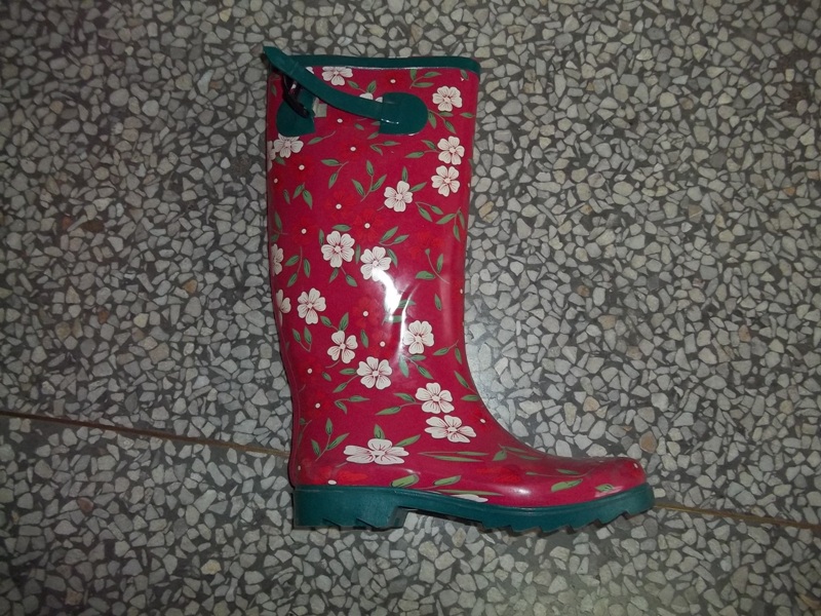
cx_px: 410
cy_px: 308
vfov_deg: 44.2
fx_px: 759
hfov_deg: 56.8
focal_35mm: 32
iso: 160
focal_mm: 5.7
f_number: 2.9
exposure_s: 1/30
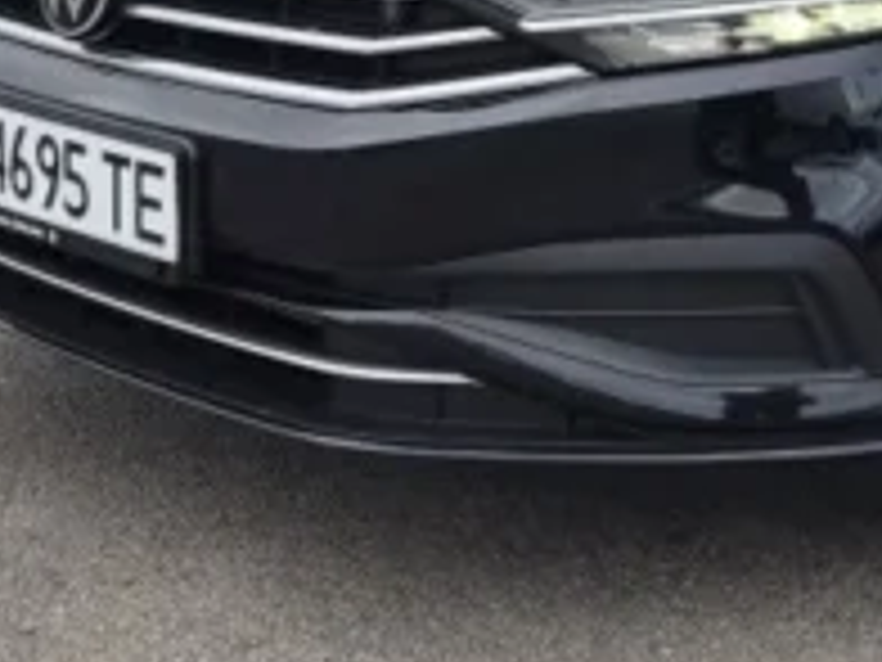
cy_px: -212
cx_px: 792
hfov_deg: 21.3
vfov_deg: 15.6
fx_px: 2293
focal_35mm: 90
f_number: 1.8
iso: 25
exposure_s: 1/466
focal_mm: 5.4
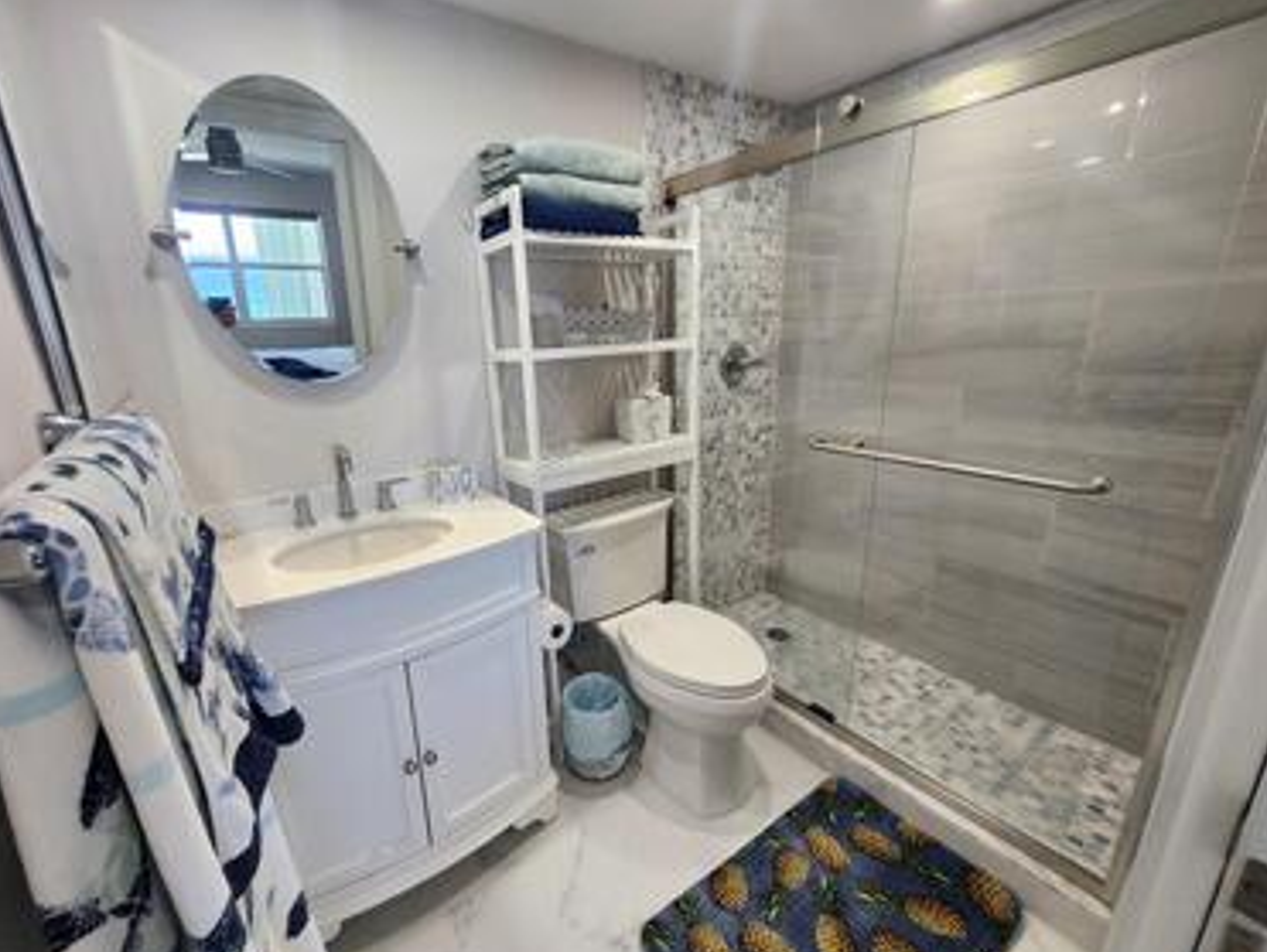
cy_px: 474
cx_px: 591
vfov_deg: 85.8
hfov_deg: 101.9
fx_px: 513
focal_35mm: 14
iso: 125
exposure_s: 1/60
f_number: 2.2
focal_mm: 1.74
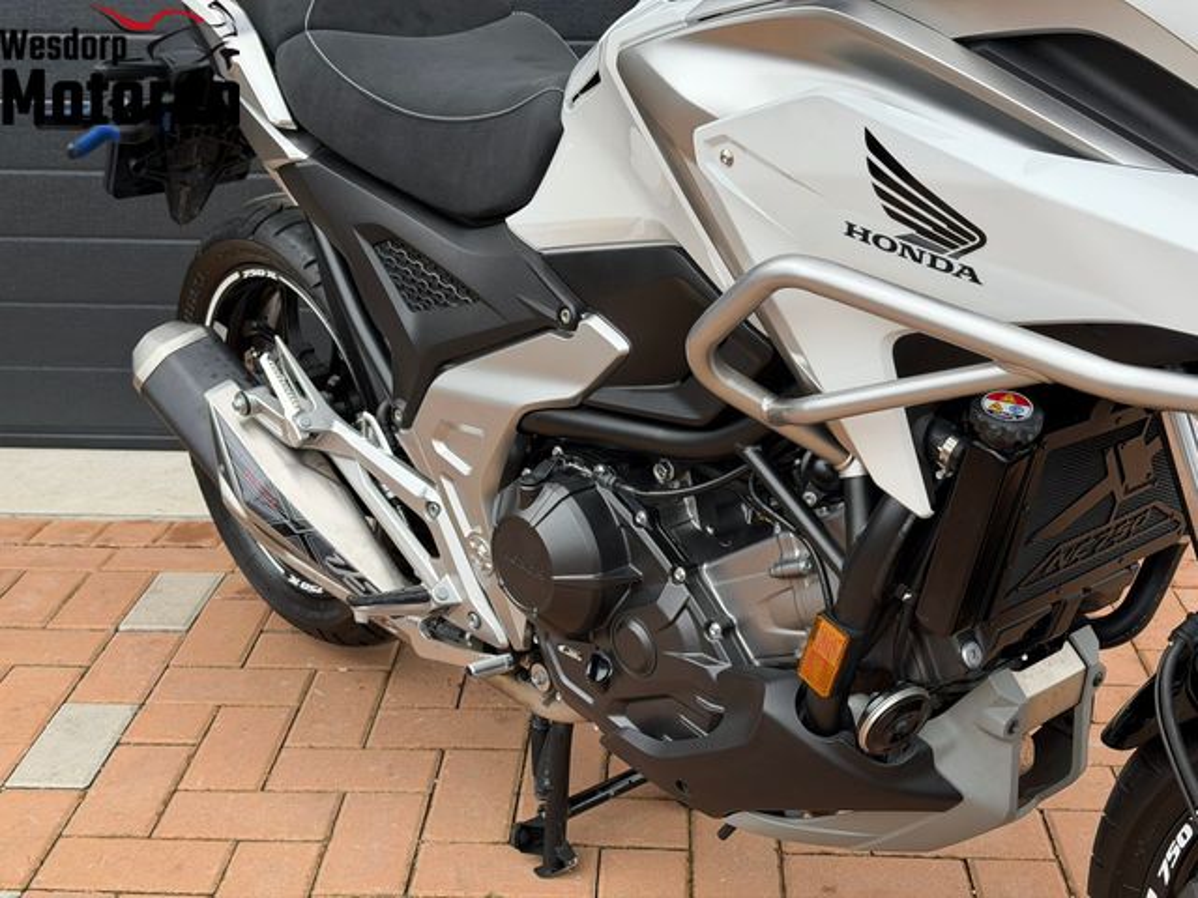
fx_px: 1661
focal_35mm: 48
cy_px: 449
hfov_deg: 39.7
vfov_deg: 30.3
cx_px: 599
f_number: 1.78
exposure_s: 1/357
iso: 64
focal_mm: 6.76
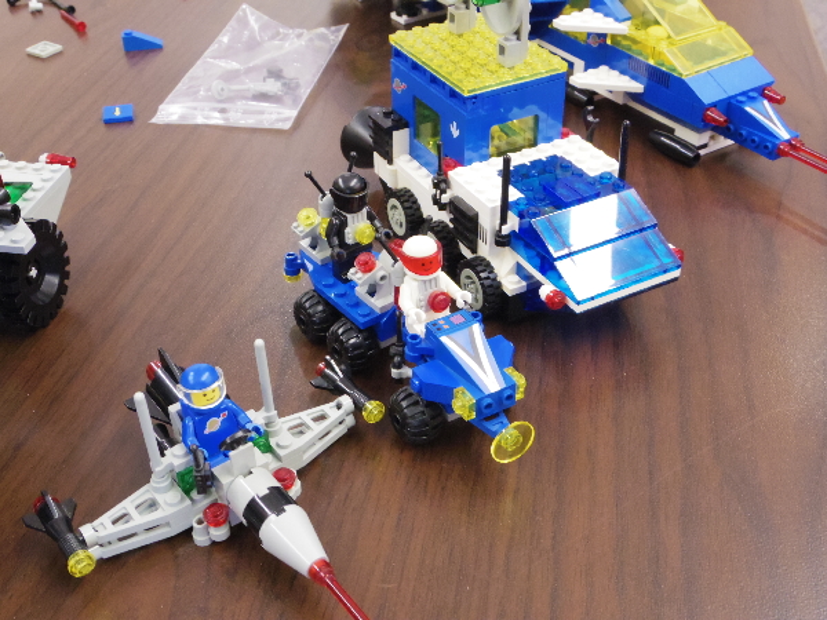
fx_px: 980
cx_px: 414
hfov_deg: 45.8
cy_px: 310
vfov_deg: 35.1
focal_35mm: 41
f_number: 4.5
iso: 1000
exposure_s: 1/30
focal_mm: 7.4
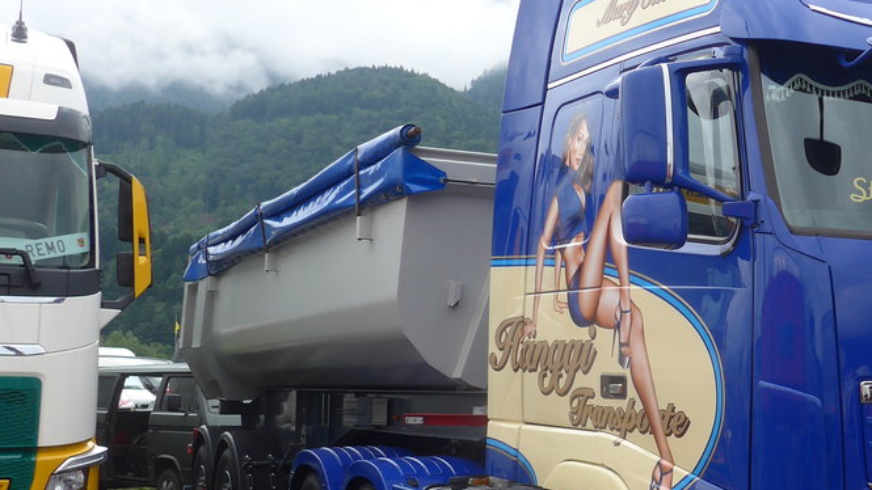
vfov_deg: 21.0
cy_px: 322
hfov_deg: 35.1
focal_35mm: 57
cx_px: 733
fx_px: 1318
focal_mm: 6
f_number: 2.8
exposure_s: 1/640
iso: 80
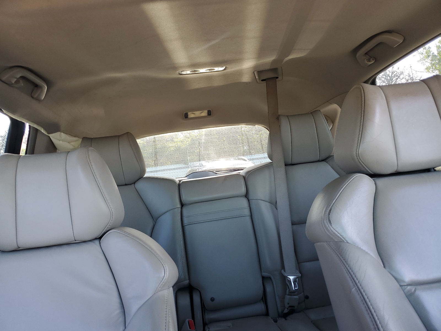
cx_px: 220
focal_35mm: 26
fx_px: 331
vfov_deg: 53.1
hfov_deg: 67.3
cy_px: 166
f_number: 1.5
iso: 50
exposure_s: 1/125
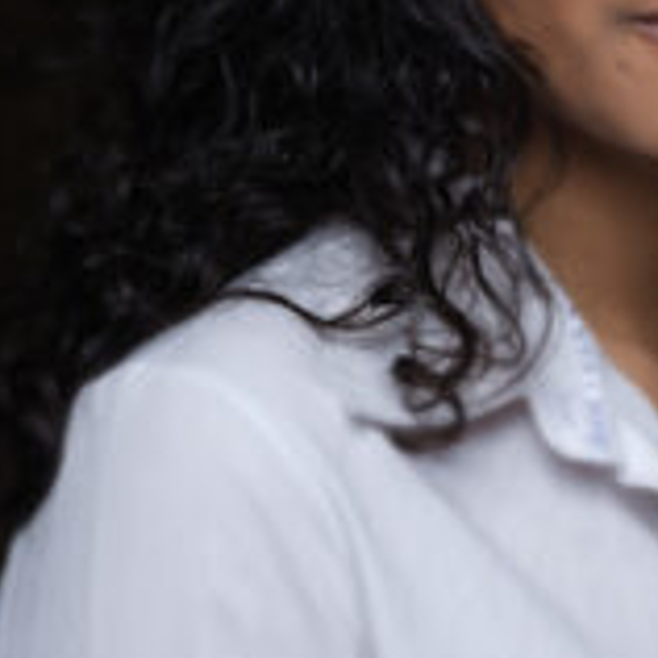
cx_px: 554
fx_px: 5979
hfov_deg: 6.3
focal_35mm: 278
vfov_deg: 6.3
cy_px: 110
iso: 160
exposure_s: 1/250
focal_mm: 83.8
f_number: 8
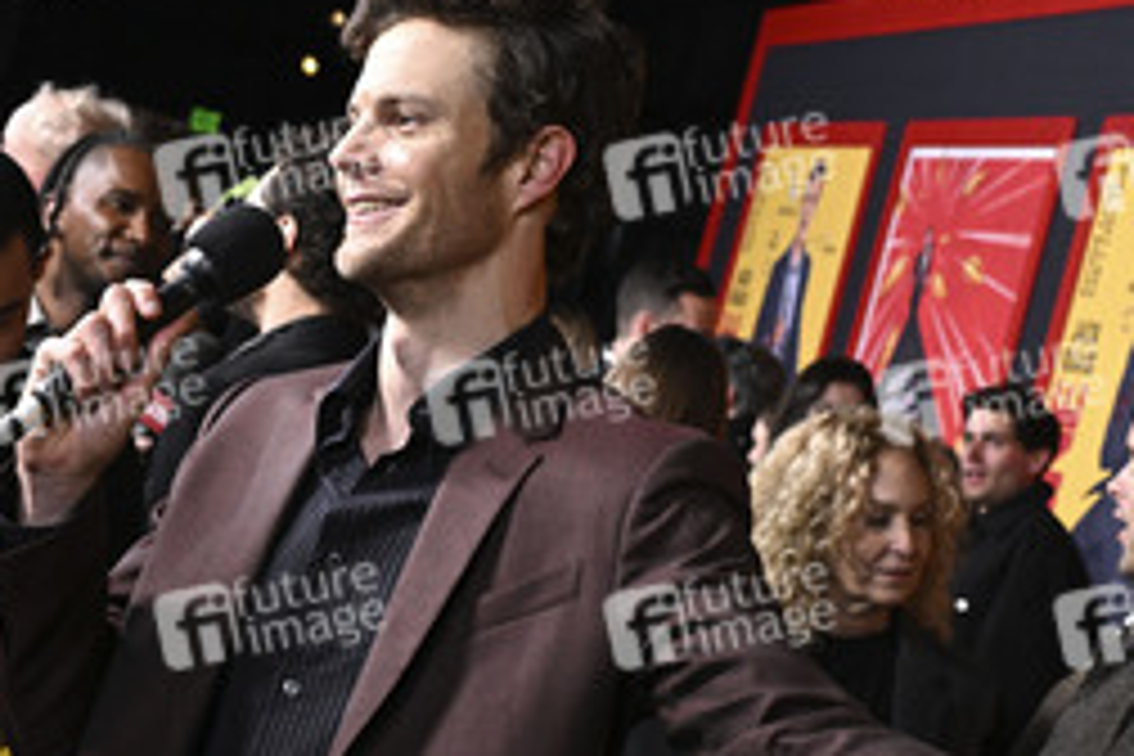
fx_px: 2425
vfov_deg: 17.7
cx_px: 601
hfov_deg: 26.3
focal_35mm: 77
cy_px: 504
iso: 2000
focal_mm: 43
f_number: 6.3
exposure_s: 1/250
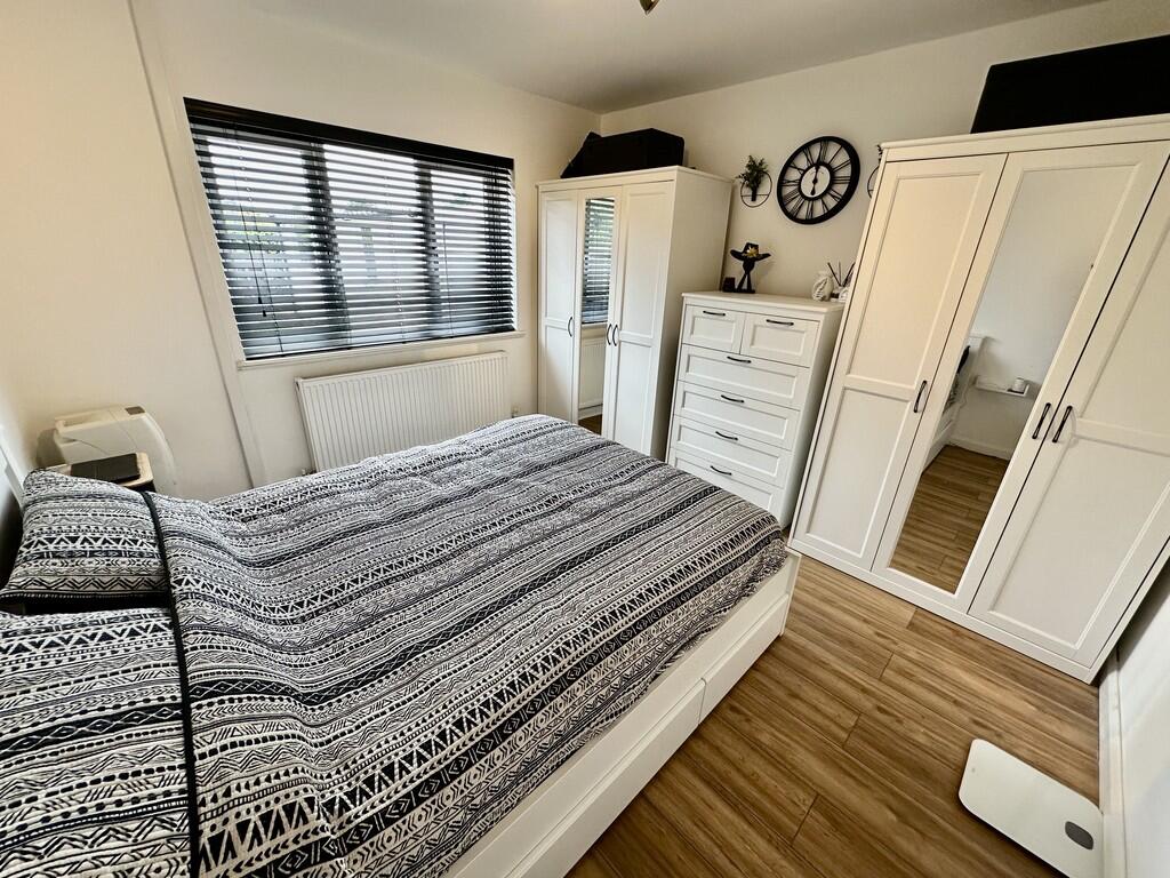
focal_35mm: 14
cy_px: 439
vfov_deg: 85.7
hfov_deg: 102.1
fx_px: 473
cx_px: 585
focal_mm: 2.22
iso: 100
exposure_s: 1/100
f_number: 2.2
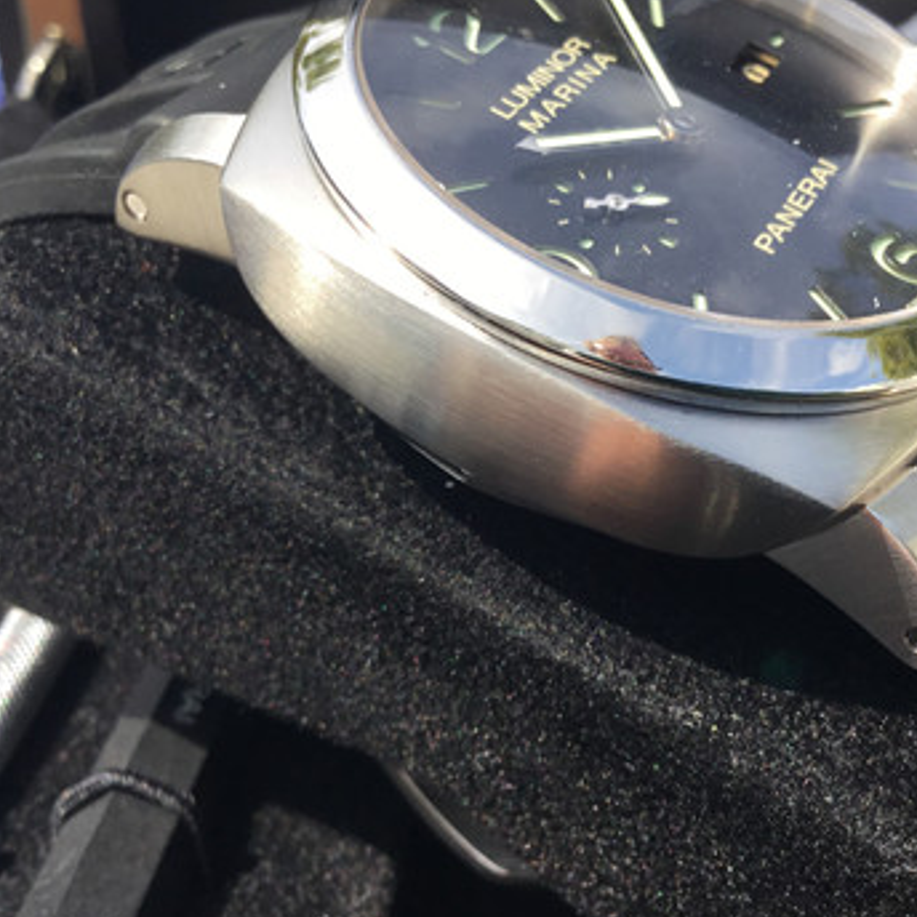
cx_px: 589
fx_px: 1529
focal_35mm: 51
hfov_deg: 33.2
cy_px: 443
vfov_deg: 33.4
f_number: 2.4
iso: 25
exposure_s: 1/494
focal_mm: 3.3
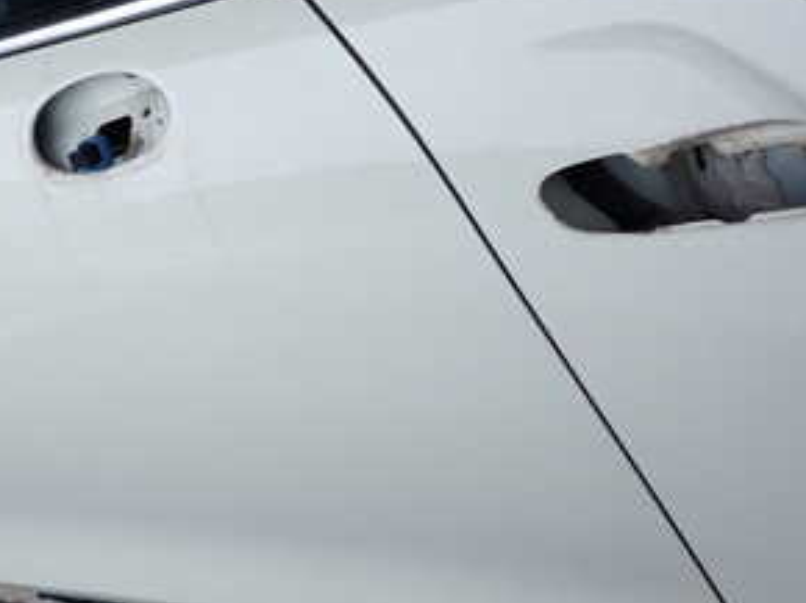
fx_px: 1349
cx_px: 44
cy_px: 206
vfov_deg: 25.1
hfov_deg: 31.3
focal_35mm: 58
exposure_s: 1/640
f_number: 2.2
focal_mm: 5.05
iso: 100
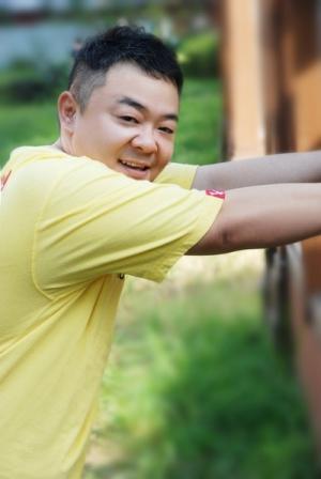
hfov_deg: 13.1
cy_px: 240
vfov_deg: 19.4
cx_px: 160
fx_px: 1400
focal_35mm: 105
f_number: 6.3
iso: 400
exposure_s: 1/200
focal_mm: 70
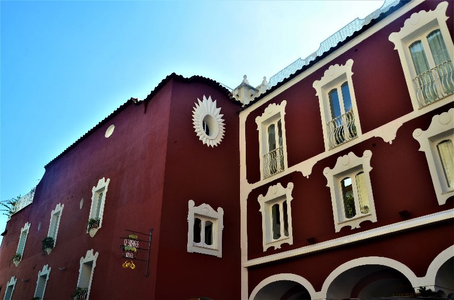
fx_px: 396
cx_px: 227
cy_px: 150
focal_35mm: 32
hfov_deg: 59.6
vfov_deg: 41.5
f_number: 10
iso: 200
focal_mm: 21
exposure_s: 1/80
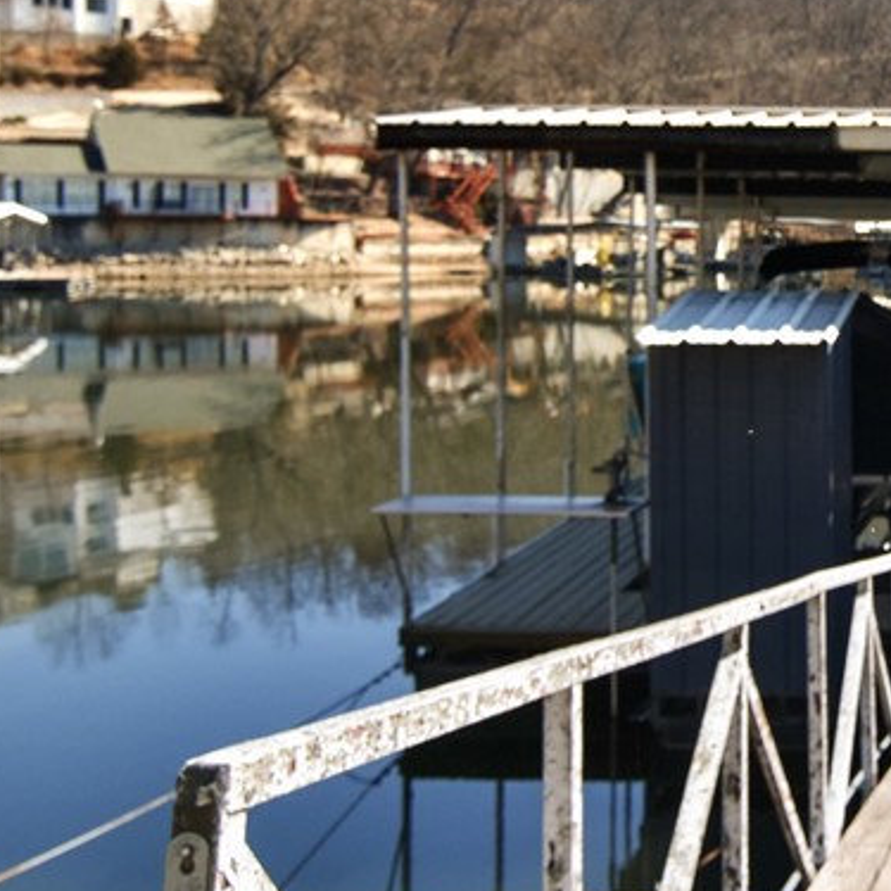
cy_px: 295
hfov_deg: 26.8
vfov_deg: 28.9
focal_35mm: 59
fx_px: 1718
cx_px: 972
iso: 200
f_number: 7.1
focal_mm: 16
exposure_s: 1/640
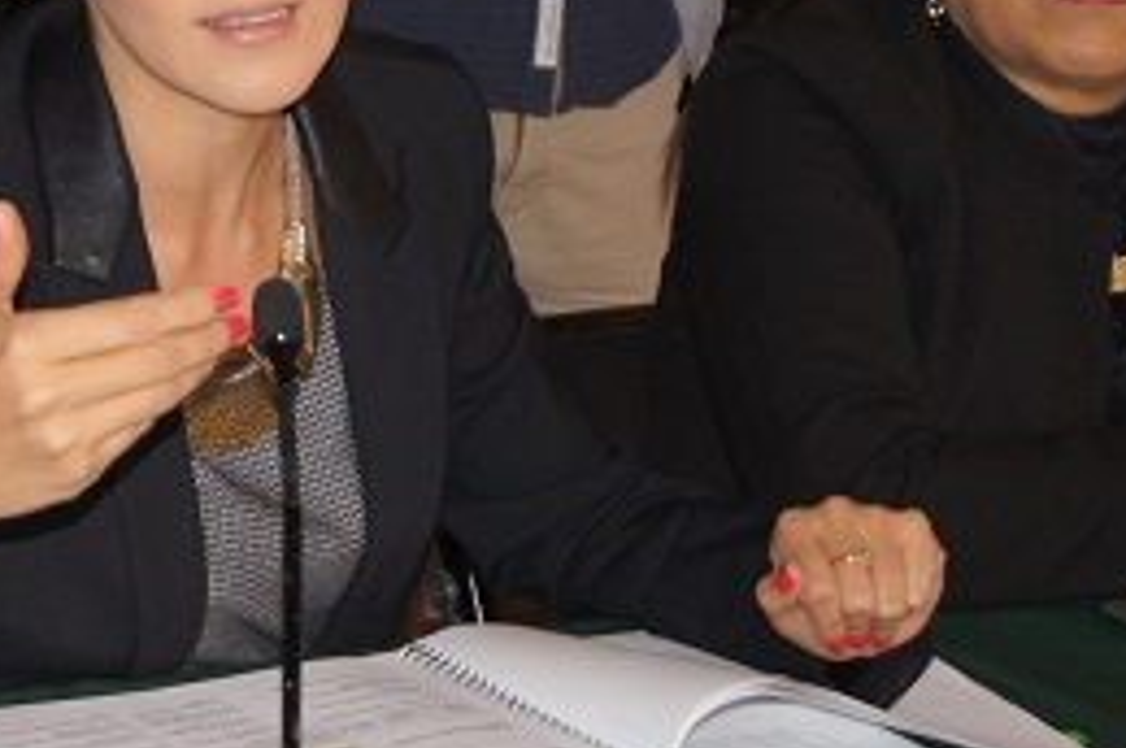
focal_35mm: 175
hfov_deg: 11.7
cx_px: 48
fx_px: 5469
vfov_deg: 7.8
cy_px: 107
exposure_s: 1/100
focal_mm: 55
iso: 800
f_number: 5.6
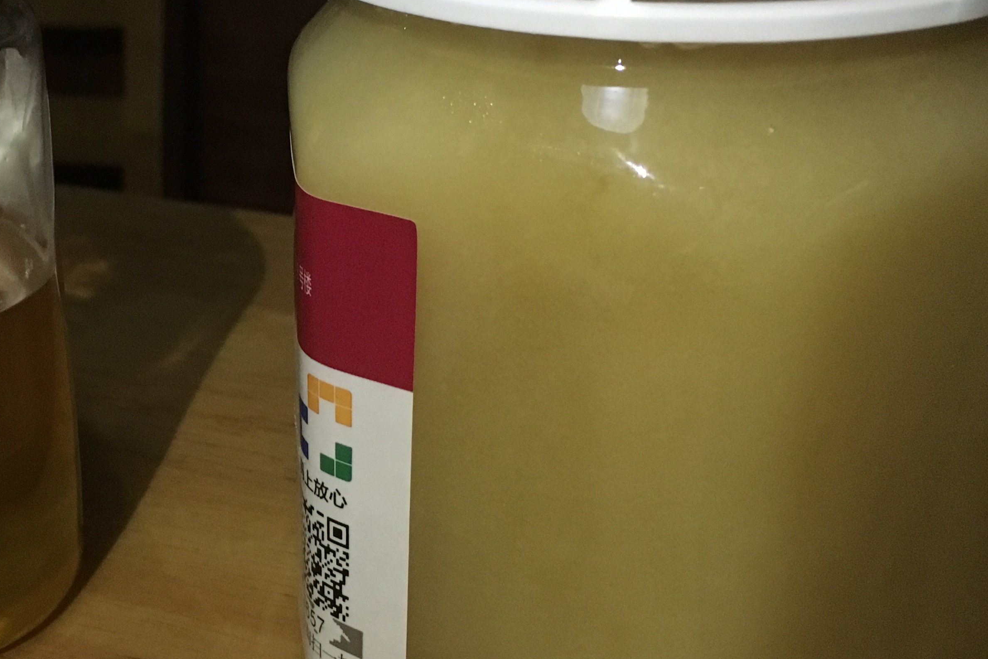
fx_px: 1400
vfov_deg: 26.5
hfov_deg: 38.0
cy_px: 296
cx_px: 253
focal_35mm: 51
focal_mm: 4.15
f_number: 2.2
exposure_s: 1/17
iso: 250
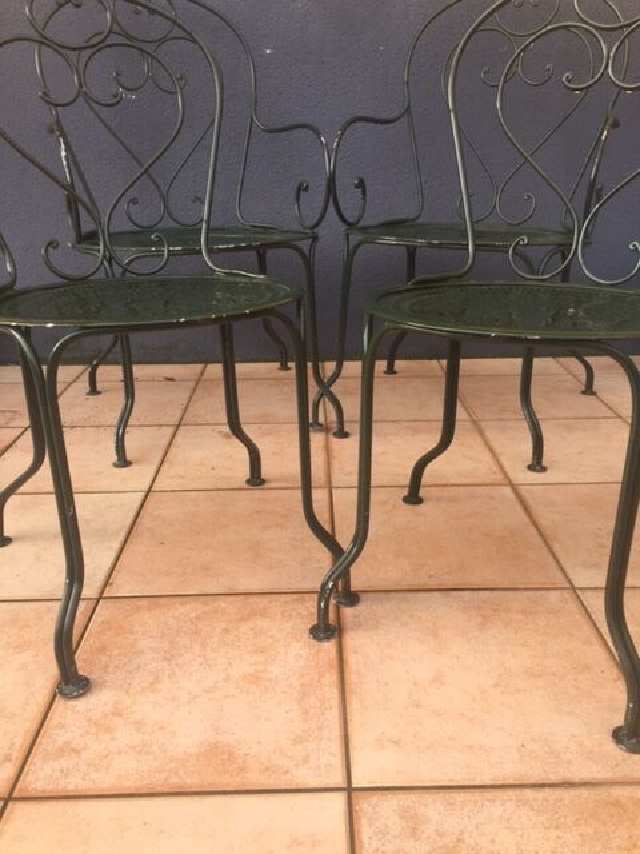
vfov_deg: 61.7
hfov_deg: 48.2
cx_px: 320
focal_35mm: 29
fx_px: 715
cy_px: 427
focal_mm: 4.15
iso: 32
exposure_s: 1/165
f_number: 2.2
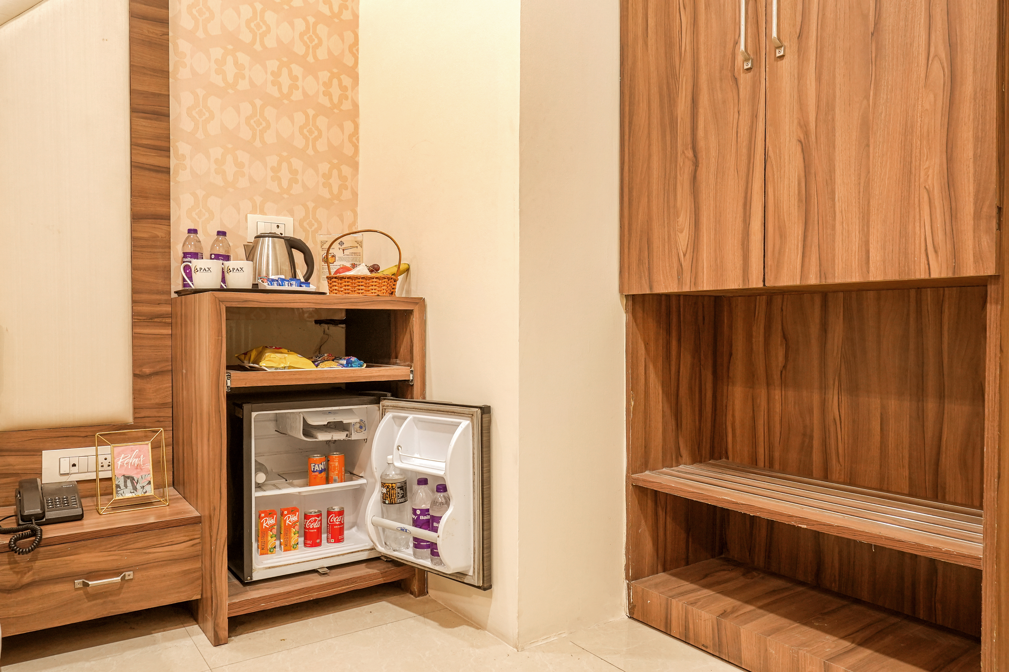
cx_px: 504
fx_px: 701
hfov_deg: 71.5
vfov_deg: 51.3
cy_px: 336
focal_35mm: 25
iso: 800
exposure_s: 1/15
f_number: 3.5
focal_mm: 17
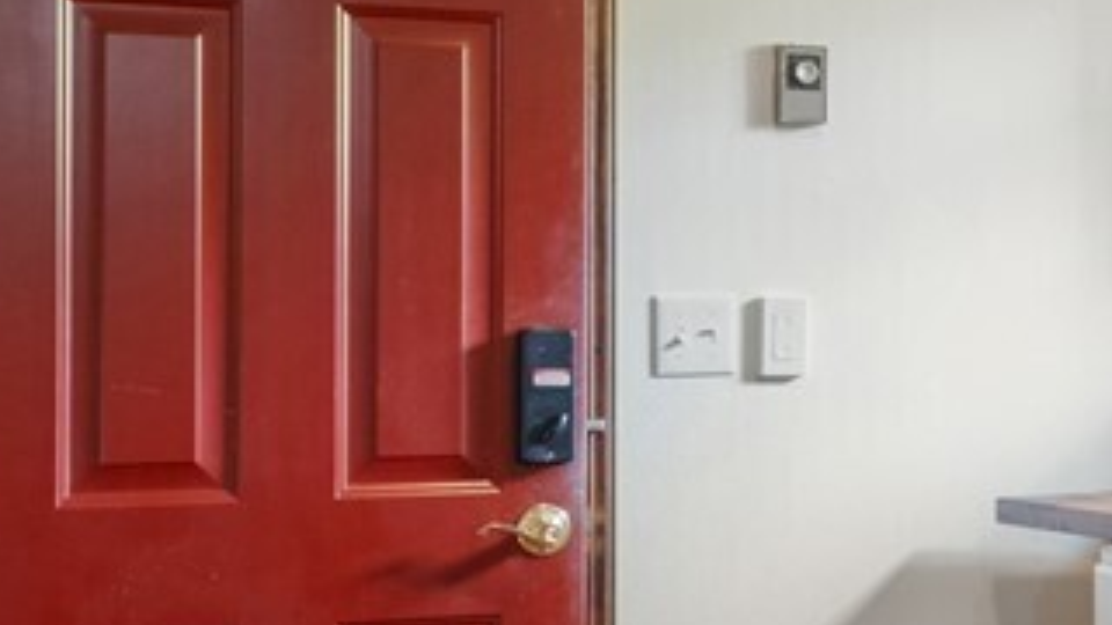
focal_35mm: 100
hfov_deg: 18.1
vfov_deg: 12.1
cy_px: 280
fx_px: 2949
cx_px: 1837
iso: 320
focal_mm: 12
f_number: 8
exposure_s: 4
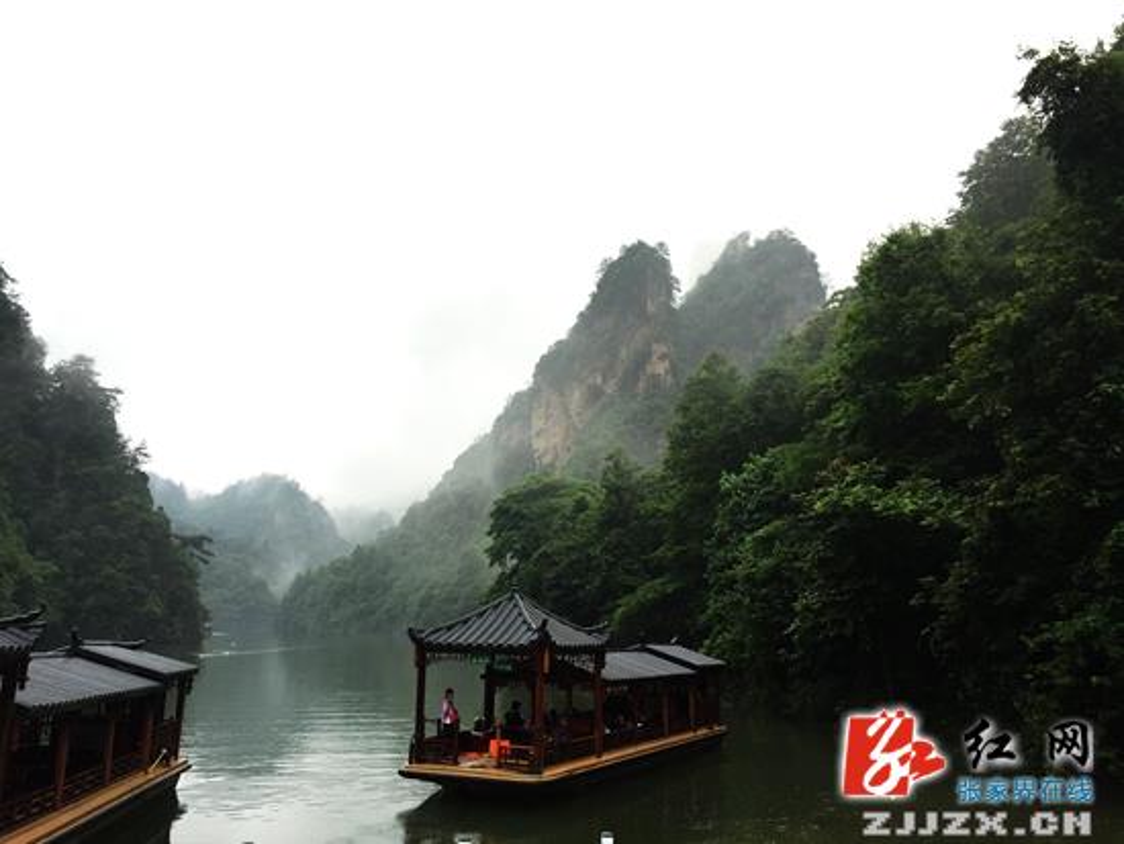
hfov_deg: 61.6
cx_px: 562
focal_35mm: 29
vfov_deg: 48.3
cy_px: 422
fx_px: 942
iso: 40
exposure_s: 1/120
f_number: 2.2
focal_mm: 4.15
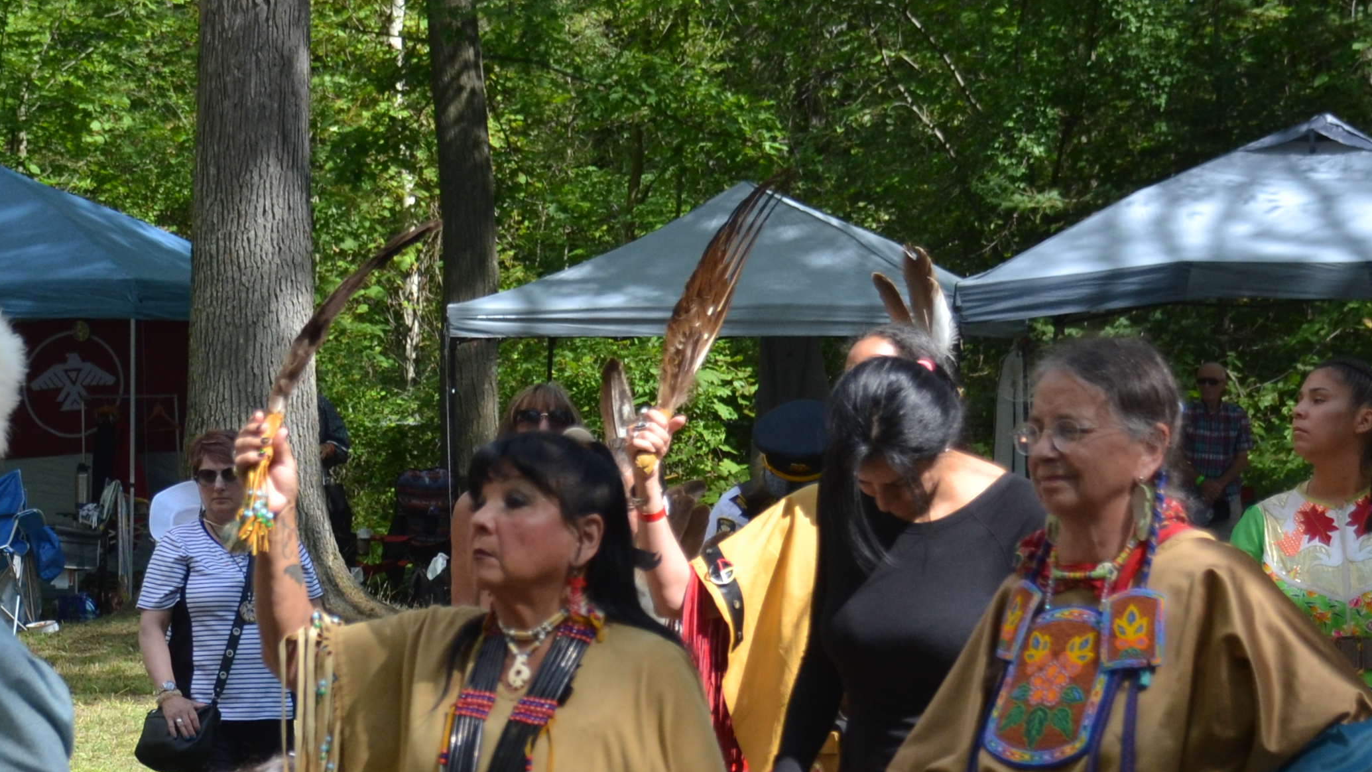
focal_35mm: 154
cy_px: 858
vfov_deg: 7.8
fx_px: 5603
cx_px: 164
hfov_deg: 13.8
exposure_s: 1/1000
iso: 400
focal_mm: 44
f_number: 4.5
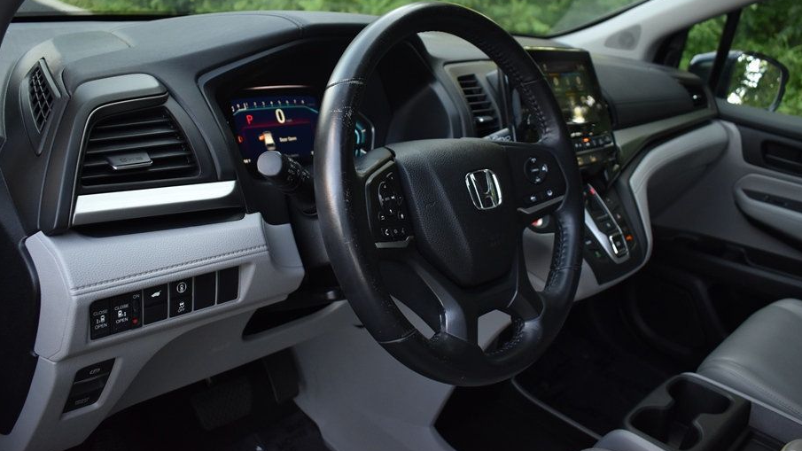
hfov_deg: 61.0
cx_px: 381
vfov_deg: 36.5
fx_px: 680
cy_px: 177
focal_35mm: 32
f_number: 3.5
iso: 800
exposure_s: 1/200
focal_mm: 18
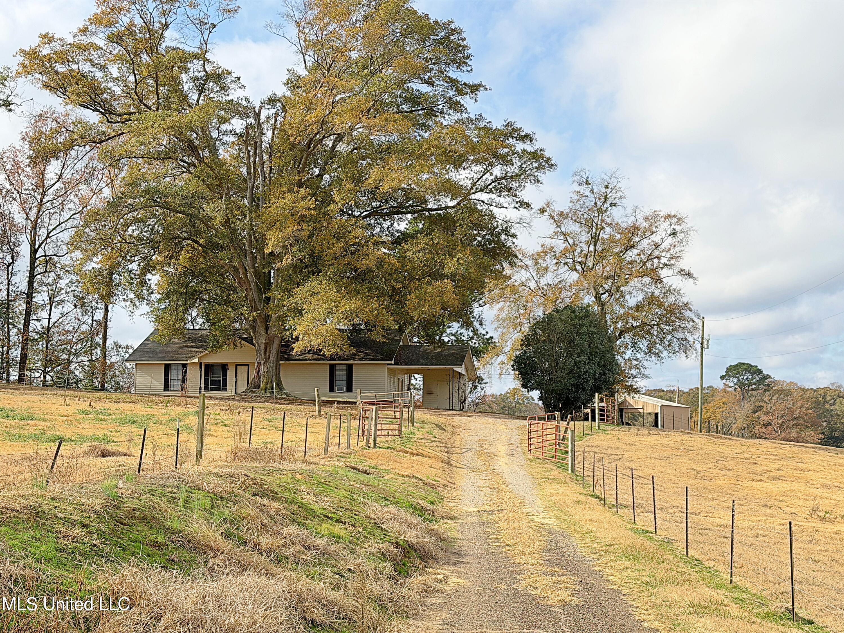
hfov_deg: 39.7
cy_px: 316
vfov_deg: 30.3
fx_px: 1170
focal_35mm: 48
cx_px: 422
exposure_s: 1/3891
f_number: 1.78
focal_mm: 6.76
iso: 64
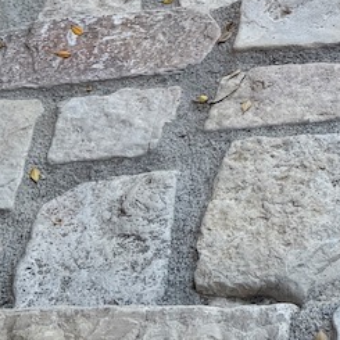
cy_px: -296
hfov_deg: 14.2
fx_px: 1233
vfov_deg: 13.8
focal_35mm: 111
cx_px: 575
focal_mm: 6.76
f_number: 1.78
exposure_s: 1/1010
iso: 80
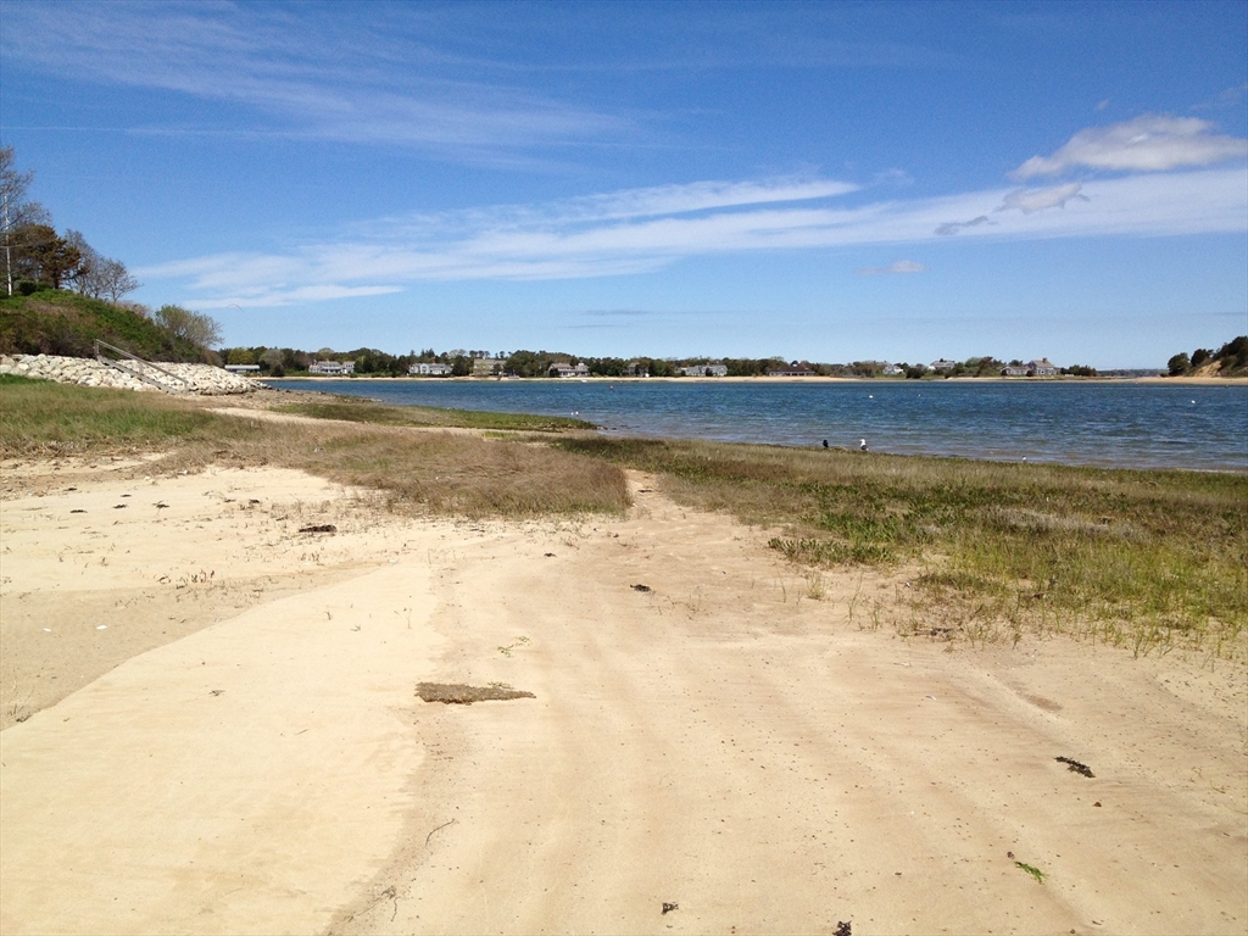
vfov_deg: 40.7
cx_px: 624
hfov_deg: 52.6
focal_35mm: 35
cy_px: 468
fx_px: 1262
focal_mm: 4.28
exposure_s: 1/2907
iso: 50
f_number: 2.4
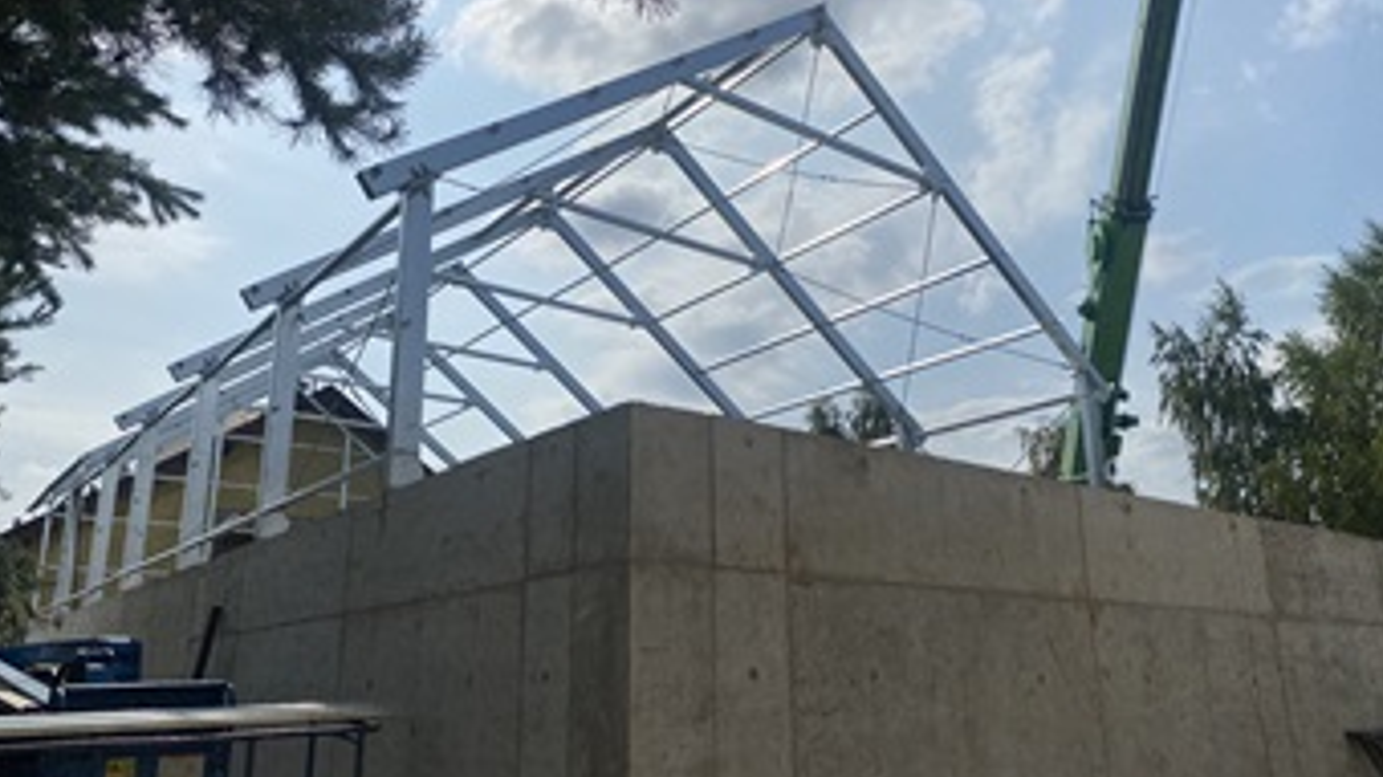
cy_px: 397
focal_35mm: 29
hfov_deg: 66.1
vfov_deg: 40.1
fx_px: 1063
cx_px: 683
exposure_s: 1/11494
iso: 32
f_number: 1.8
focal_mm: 4.25
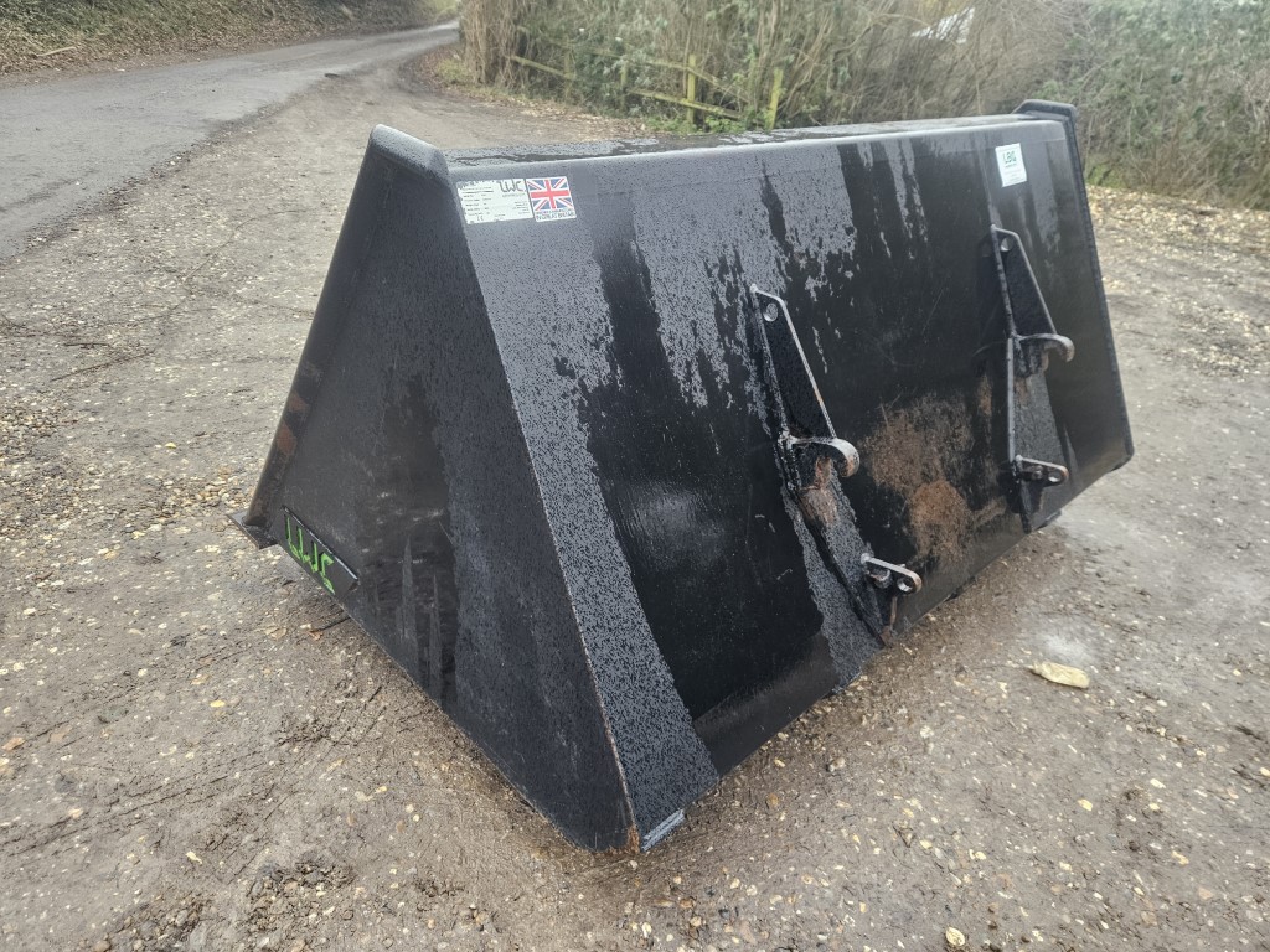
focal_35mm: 23
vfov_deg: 58.9
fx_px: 844
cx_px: 635
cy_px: 476
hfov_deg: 73.9
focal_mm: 5.4
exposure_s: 1/100
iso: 160
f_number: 1.8
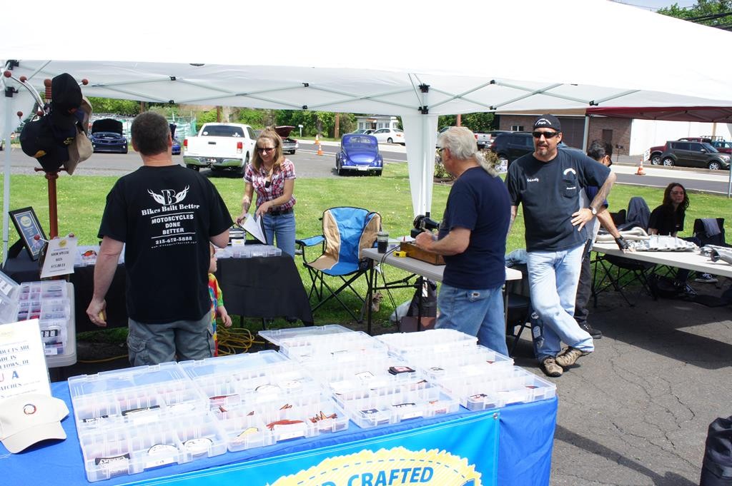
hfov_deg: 59.5
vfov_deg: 41.6
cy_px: 243
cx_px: 366
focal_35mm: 32
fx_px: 640
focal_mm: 21
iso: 200
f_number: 11
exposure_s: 1/125
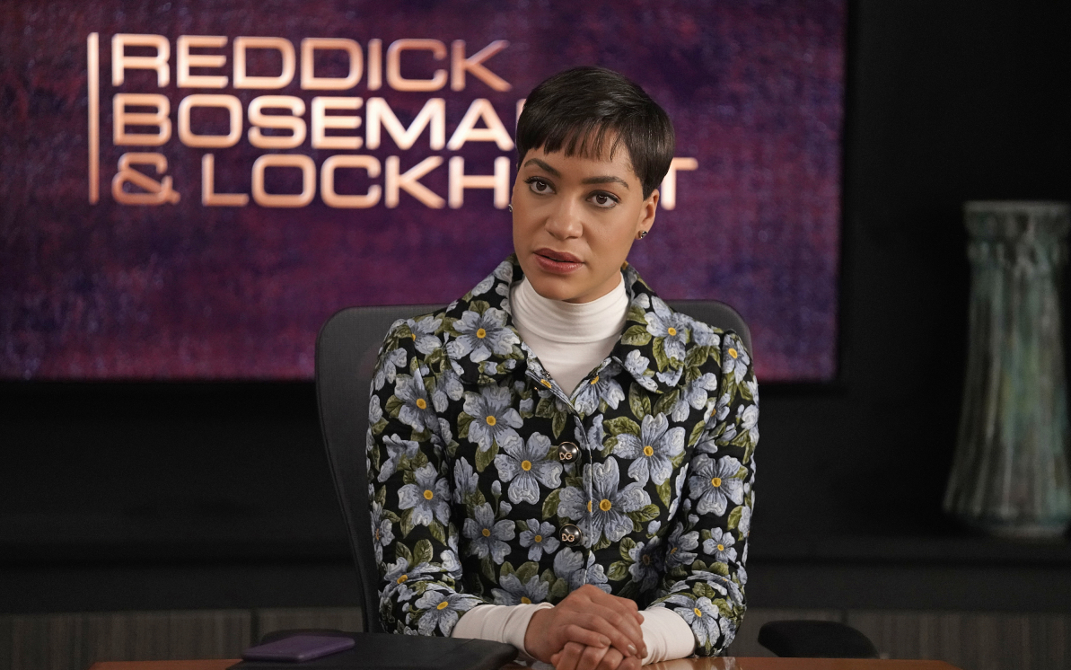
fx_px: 5984
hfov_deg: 10.2
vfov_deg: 6.4
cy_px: 322
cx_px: 535
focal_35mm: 205
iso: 5000
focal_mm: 200
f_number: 2.8
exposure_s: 1/80
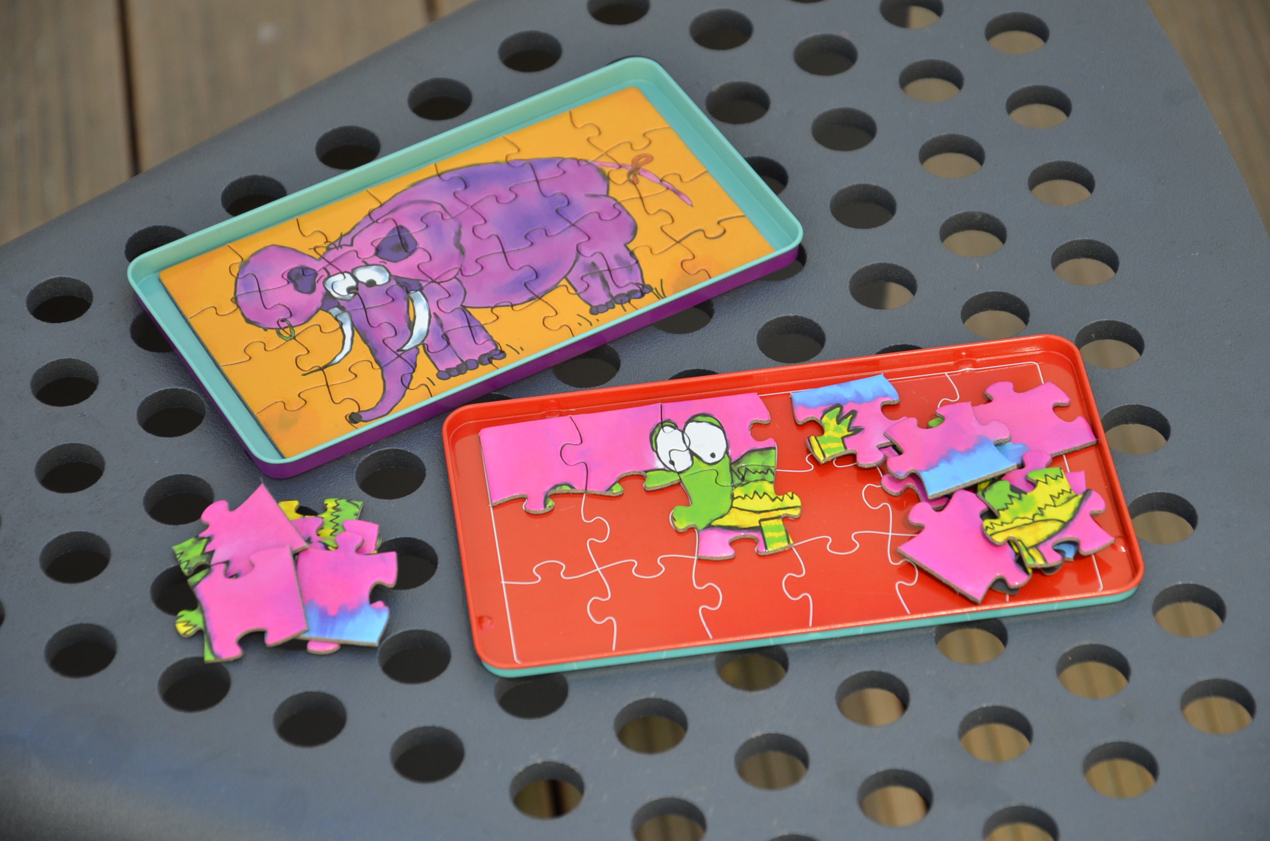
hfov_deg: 16.1
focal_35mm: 128
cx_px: 635
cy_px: 420
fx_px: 4489
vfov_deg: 10.7
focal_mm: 85
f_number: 5.6
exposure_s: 1/640
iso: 640
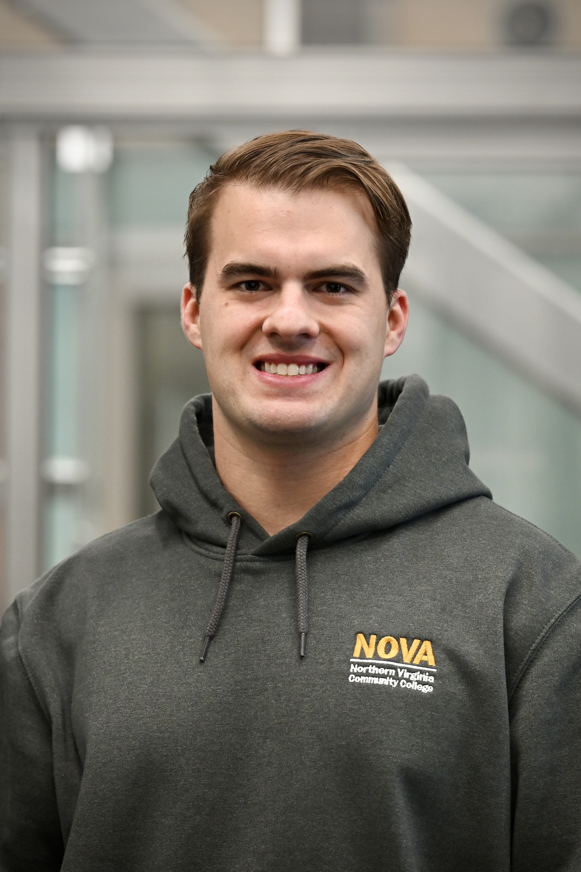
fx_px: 2348
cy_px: 436
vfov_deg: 21.0
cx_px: 290
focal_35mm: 97
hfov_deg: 14.1
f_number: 3.2
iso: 1000
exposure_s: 1/160
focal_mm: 97
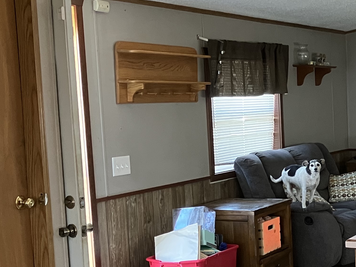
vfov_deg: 19.4
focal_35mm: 75
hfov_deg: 24.1
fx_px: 771
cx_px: 403
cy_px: 213
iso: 250
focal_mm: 3.99
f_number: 1.8
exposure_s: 1/60
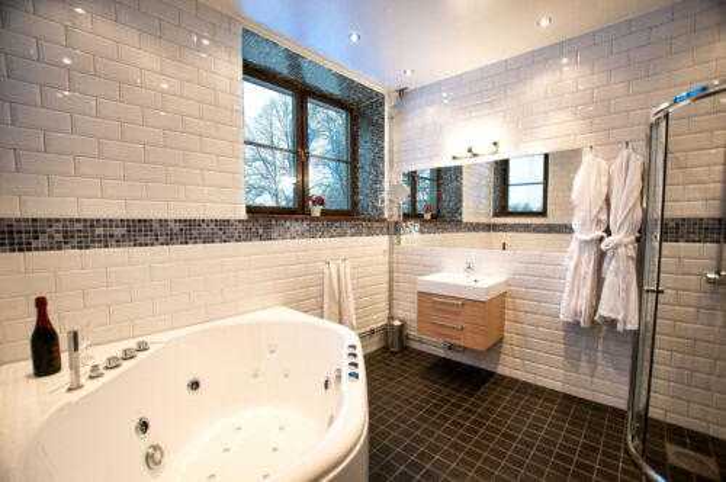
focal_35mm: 15
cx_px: 363
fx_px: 302
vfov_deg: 77.2
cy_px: 241
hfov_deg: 100.5
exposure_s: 1/15
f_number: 3.5
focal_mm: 10
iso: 200
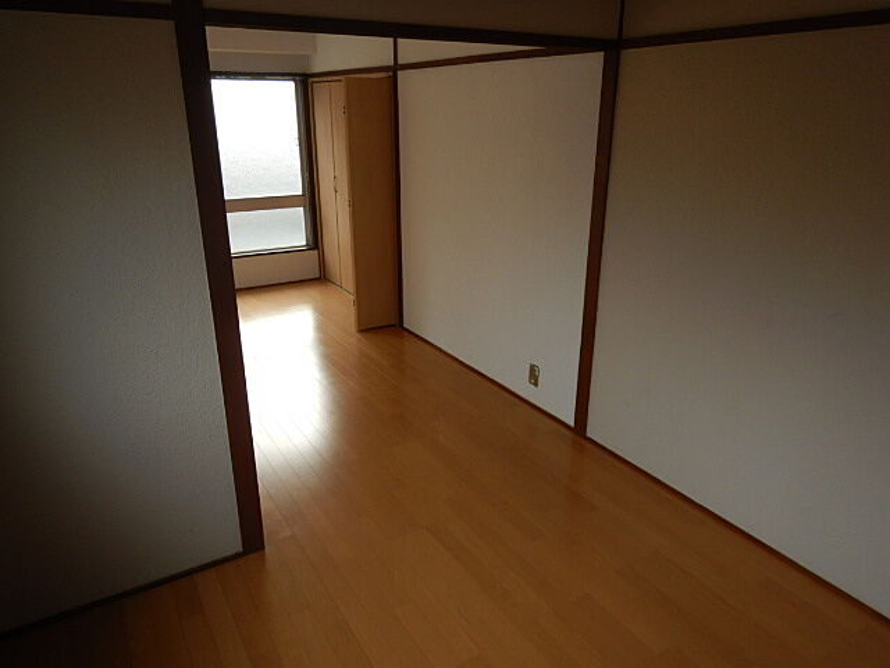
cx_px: 445
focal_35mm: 24
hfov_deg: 71.6
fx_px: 617
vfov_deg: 56.8
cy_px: 334
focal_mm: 4.3
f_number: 2.8
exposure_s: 1/200
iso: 125
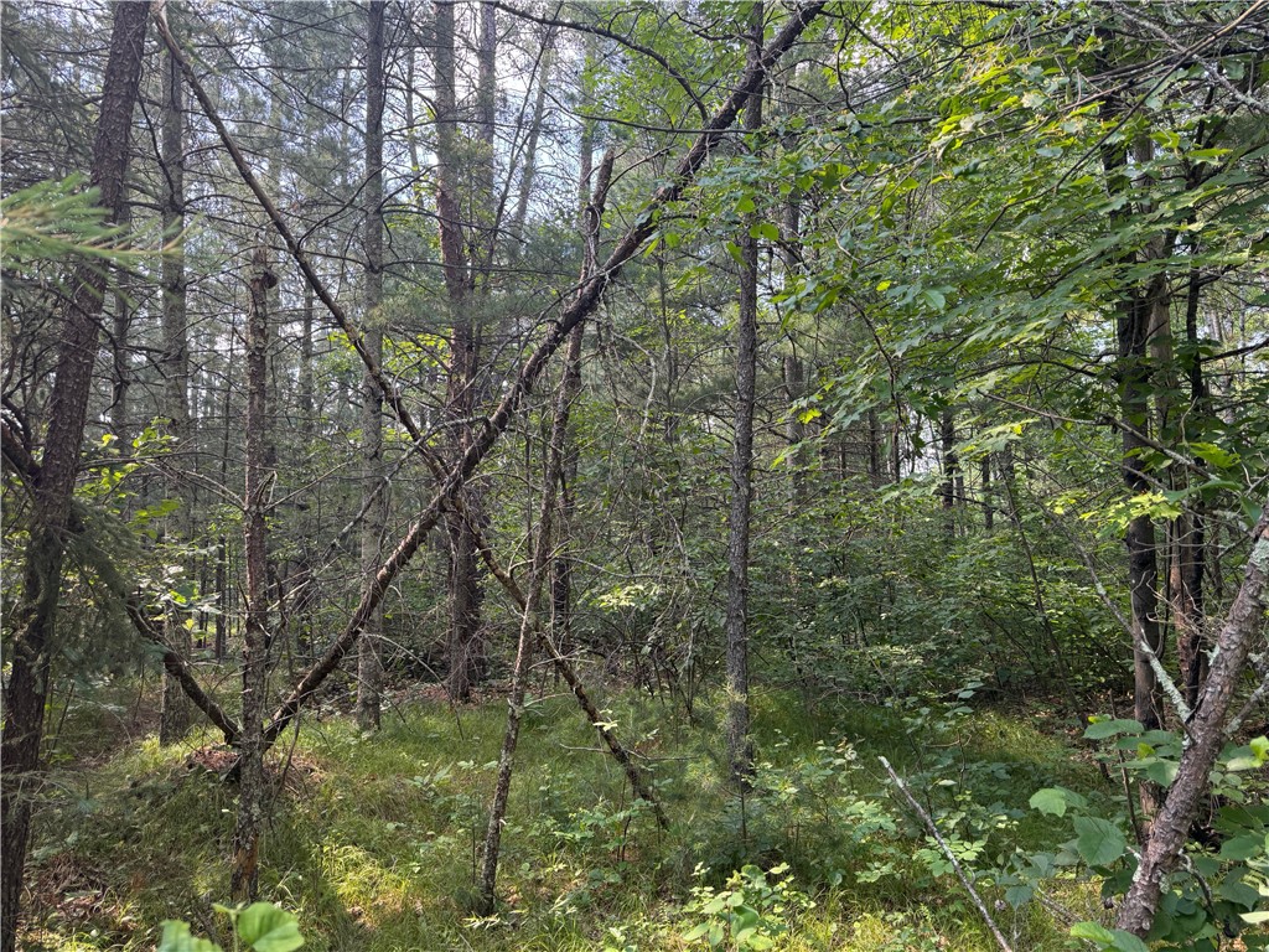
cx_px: 634
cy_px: 476
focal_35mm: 24
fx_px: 880
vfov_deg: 56.8
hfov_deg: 71.6
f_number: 1.78
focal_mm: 6.76
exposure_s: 1/163
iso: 100
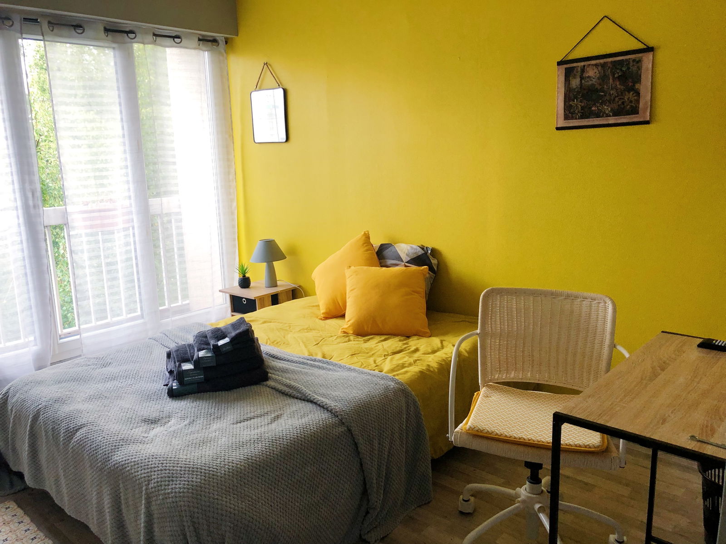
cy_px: 272
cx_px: 363
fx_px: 587
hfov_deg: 63.4
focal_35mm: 28
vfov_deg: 49.7
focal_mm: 3.99
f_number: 1.8
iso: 25
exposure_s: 1/40
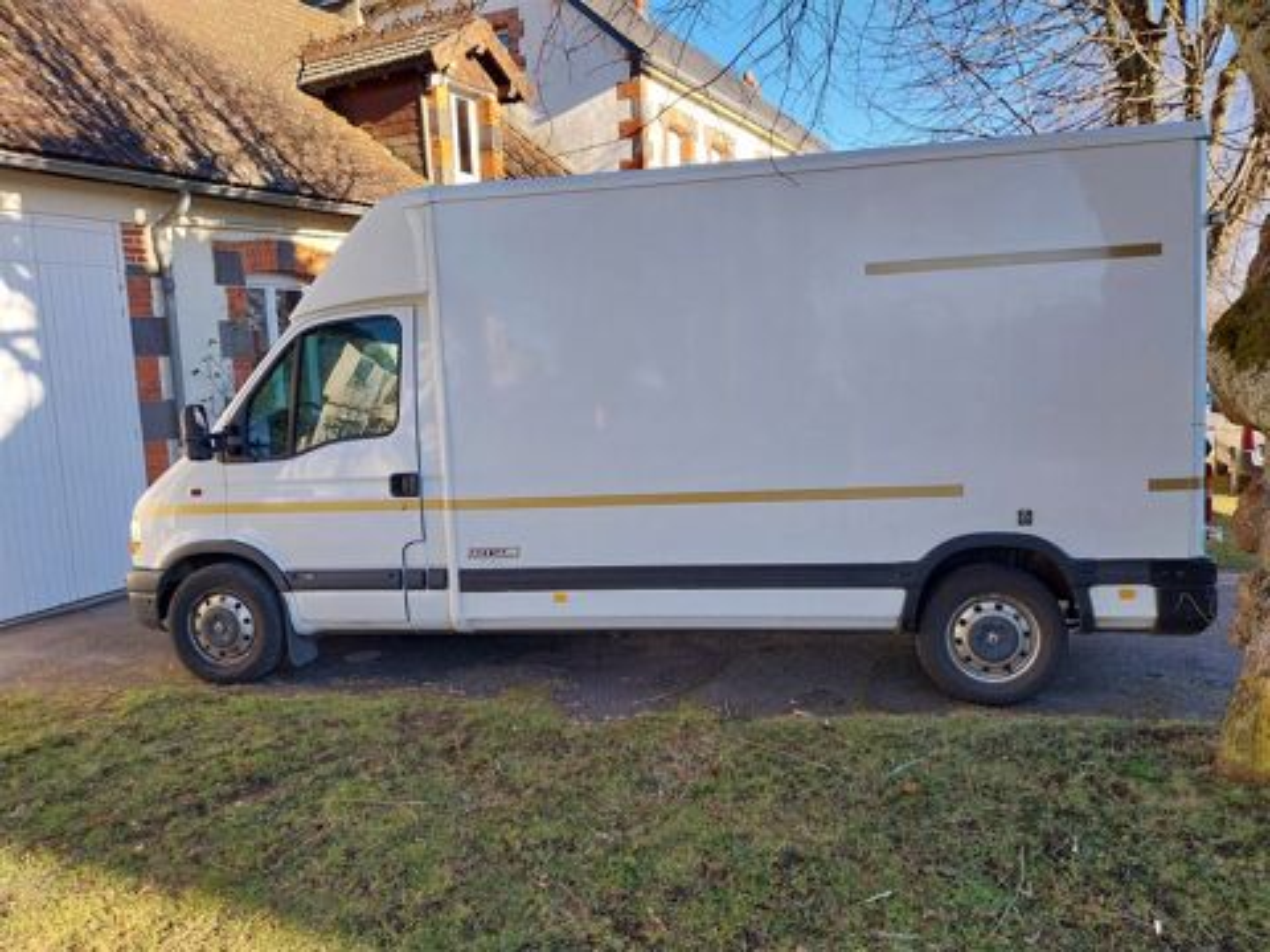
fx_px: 954
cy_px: 476
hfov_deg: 67.3
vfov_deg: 53.1
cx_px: 635
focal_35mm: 26
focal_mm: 4
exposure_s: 1/160
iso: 25
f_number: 1.8
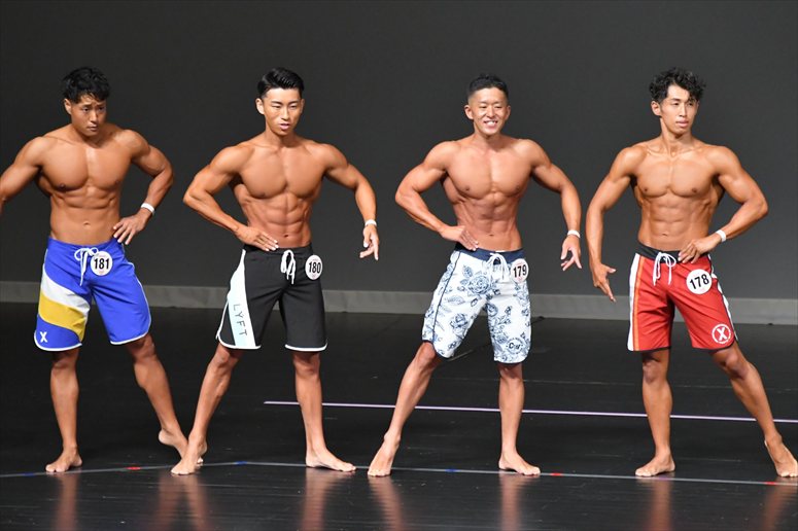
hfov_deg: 6.5
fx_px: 6979
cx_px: 399
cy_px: 266
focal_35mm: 315
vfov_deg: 4.4
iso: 5000
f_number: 5.6
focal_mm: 210
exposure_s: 1/400
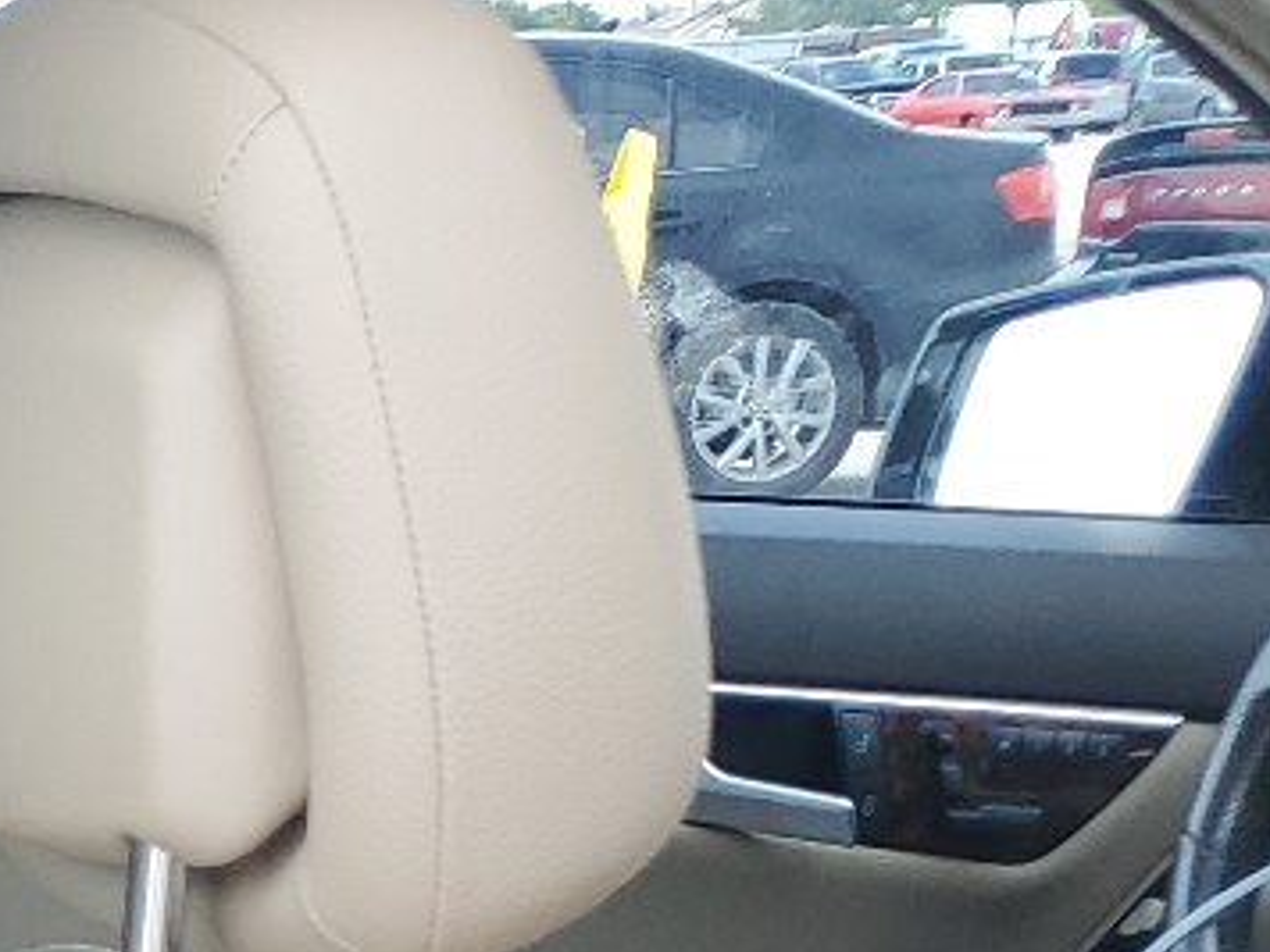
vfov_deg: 11.7
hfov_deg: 14.4
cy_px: 1736
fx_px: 4293
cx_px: -1177
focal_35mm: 117
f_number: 1.5
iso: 50
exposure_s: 1/263
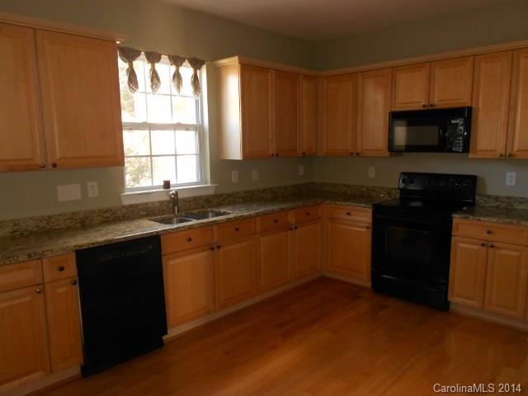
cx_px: 264
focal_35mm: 26
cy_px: 198
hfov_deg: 67.3
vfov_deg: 53.1
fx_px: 397
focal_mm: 4.6
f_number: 3.2
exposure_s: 1/25
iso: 200
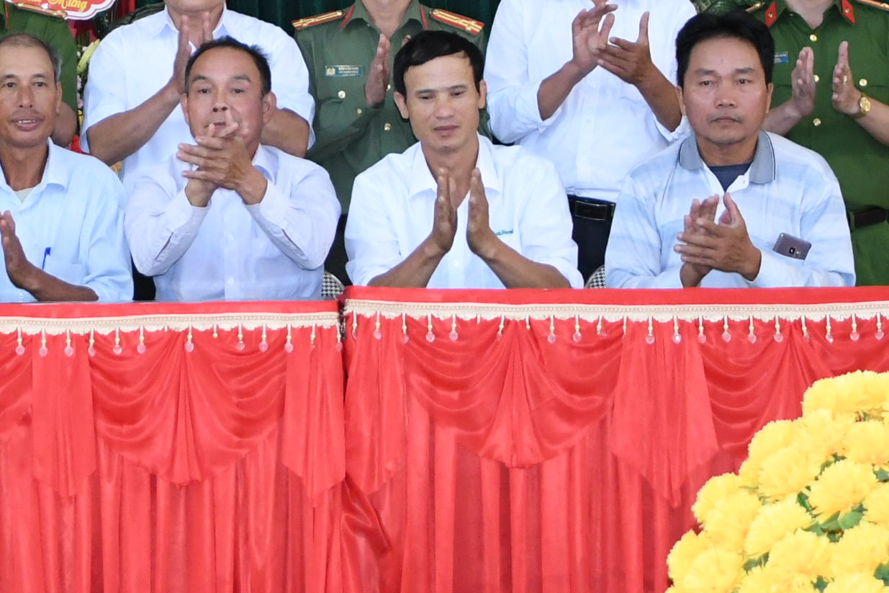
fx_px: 3506
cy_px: -43
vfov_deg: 9.6
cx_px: 104
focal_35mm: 142
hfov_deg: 14.3
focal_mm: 28
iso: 1600
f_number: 4
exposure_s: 1/200
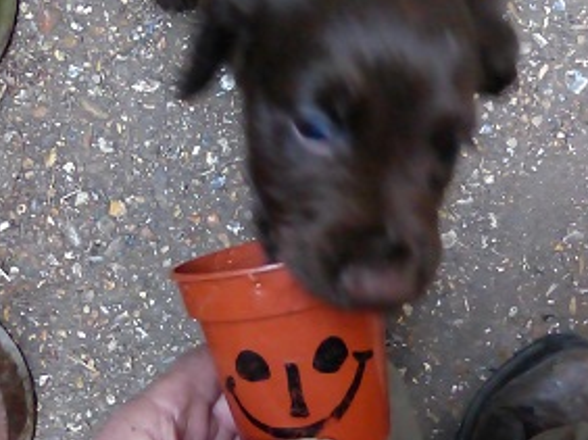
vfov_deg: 45.4
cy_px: 229
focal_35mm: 31
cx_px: 311
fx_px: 526
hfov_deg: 58.4
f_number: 3.3
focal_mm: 4.3
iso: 3200
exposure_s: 1/40
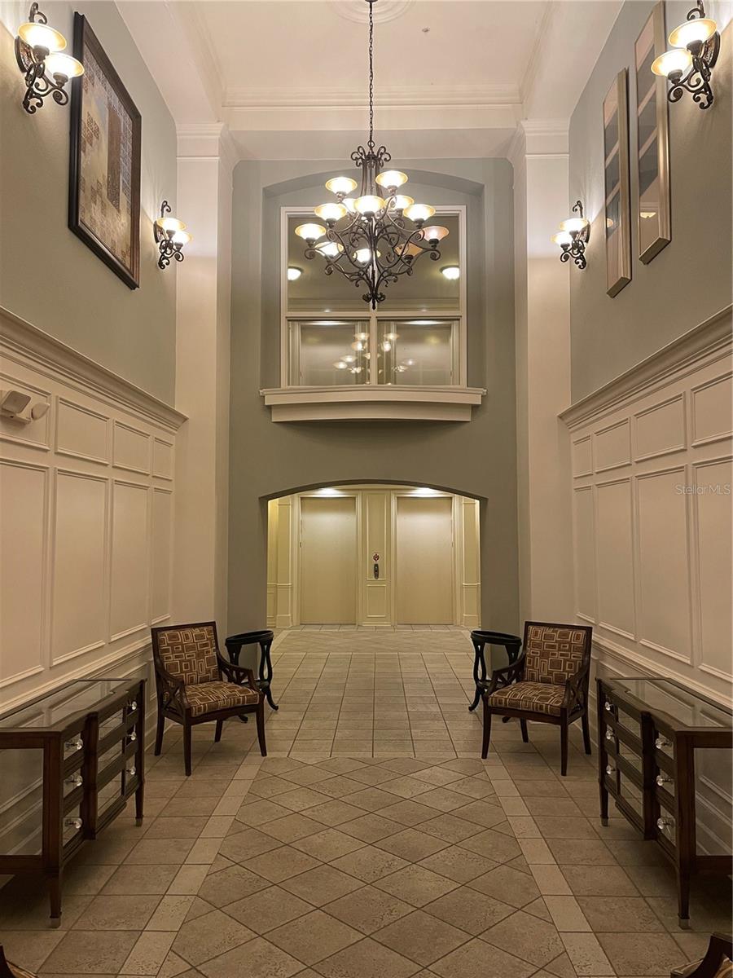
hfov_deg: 53.1
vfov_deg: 67.3
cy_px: 489
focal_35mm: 26
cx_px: 366
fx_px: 734
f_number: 1.6
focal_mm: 4.2
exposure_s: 1/60
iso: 160
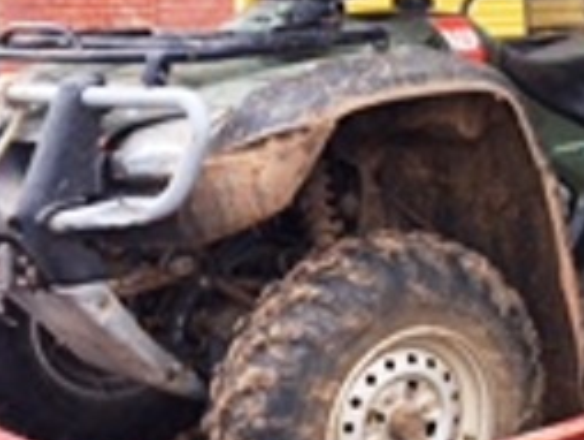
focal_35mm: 73
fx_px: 1233
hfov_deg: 25.7
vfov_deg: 20.2
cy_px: 253
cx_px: 543
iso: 32
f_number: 2.2
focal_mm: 4.15
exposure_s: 1/353
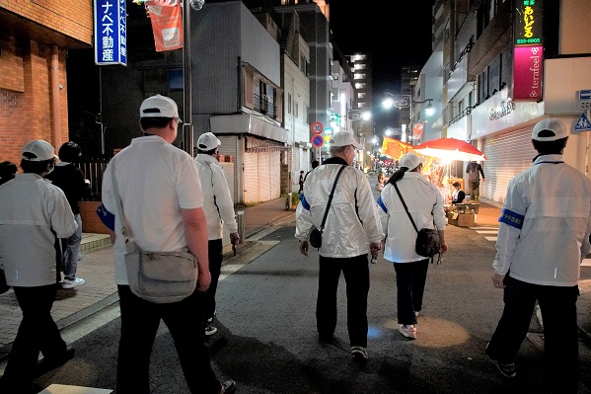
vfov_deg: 47.9
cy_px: 197
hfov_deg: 67.4
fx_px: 443
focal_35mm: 27
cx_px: 296
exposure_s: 1/80
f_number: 3.5
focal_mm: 18
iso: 6400
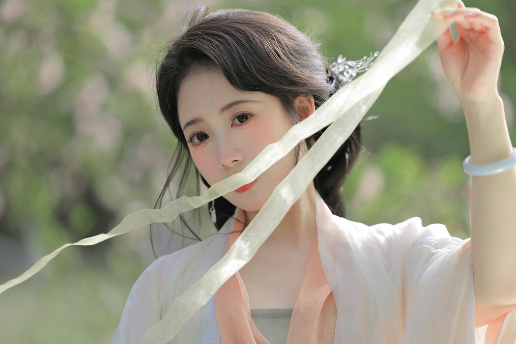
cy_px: 172
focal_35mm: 172
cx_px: 258
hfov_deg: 11.9
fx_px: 2465
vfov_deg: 8.0
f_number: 2.8
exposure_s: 1/400
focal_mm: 172
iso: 200
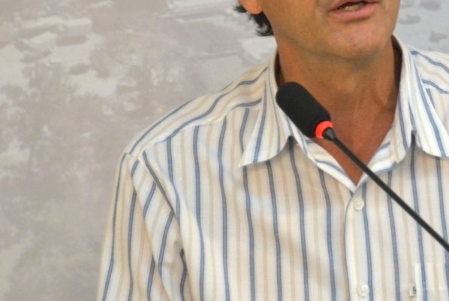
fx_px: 6833
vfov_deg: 2.5
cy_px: 139
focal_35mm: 547
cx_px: 469
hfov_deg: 3.8
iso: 900
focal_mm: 135
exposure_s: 1/125
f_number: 5.6
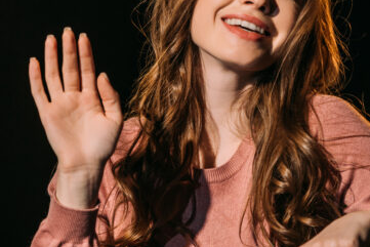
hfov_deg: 6.3
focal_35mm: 329
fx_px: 3383
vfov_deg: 4.2
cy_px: 168
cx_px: 189
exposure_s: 1/200
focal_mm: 116
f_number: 3.5
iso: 125
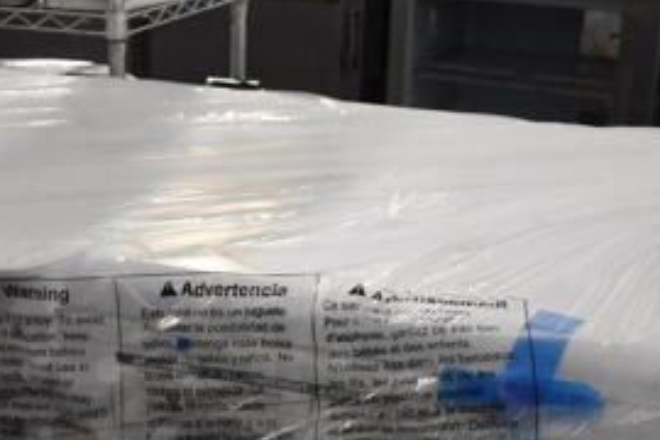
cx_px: 186
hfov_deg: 28.1
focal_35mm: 71
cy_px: 469
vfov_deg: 18.5
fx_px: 1304
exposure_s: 1/125
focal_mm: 21
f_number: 3.8
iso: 4000
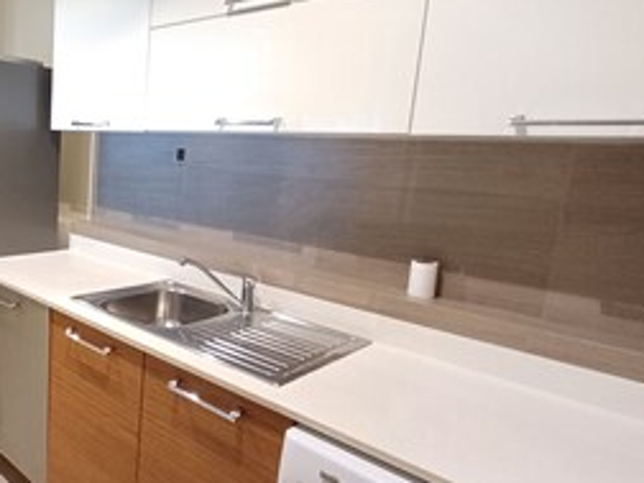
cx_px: 80
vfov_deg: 48.2
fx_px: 540
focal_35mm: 29
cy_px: 244
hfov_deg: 54.7
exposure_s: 1/25
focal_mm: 1.64
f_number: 2.2
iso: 200
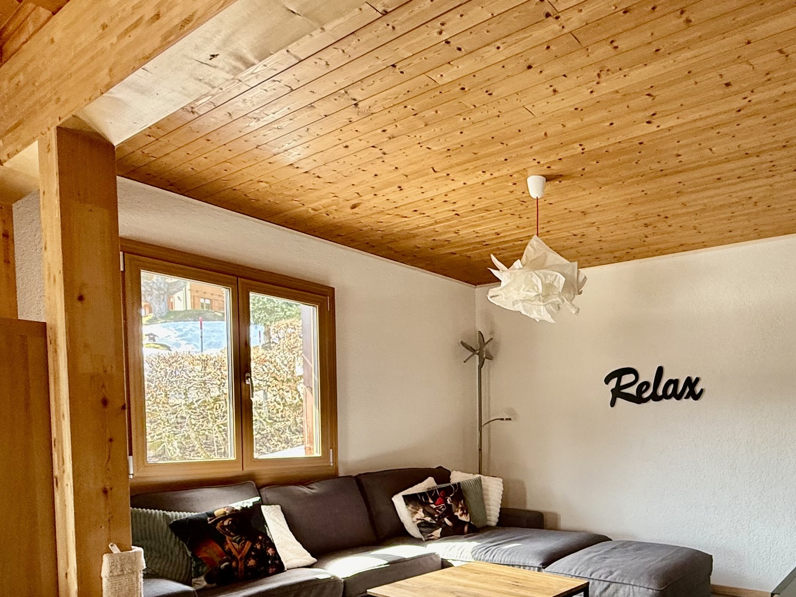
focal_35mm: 26
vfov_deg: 50.5
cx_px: 551
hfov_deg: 64.9
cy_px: 459
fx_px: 598
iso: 250
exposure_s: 1/99
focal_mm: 2.22
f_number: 2.2
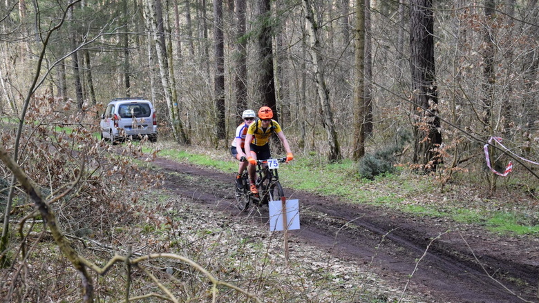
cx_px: 268
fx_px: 958
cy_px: 146
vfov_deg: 18.0
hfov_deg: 31.4
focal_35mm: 67
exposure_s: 1/1600
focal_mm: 42
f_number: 6.3
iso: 4000
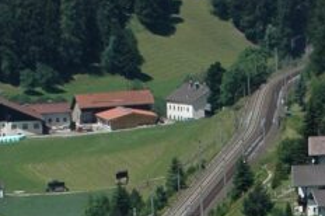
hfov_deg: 4.0
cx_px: 468
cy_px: 416
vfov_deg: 2.6
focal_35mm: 516
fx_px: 4652
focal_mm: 78
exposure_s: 1/320
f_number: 9
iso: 200
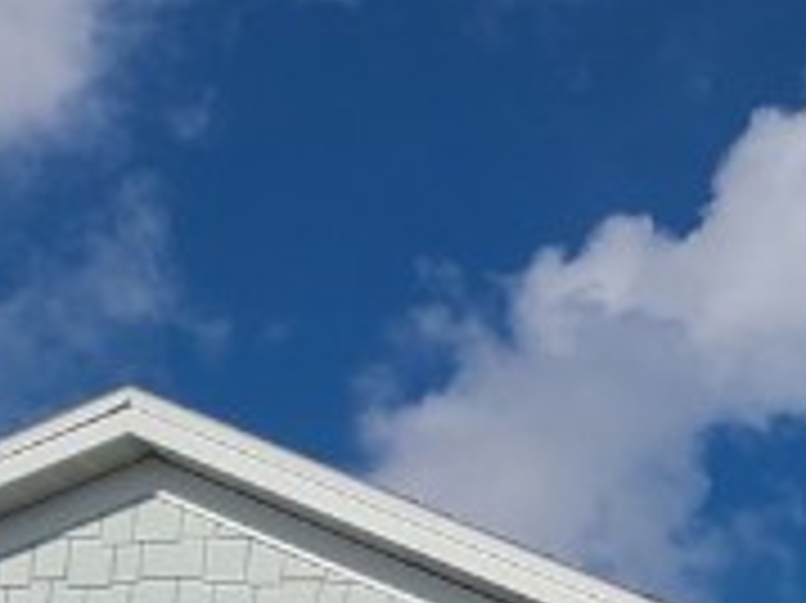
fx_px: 3467
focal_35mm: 149
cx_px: 1594
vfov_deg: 8.7
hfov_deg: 11.9
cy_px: 1620
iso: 40
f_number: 1.8
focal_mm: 5.4
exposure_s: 1/6285
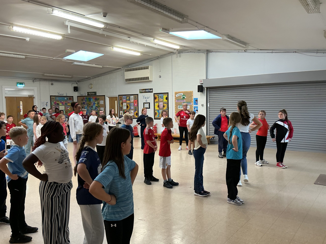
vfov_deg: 48.2
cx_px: 163
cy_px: 122
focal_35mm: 29
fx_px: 273
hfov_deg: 61.7
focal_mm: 3
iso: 100
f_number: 1.8
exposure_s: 1/50
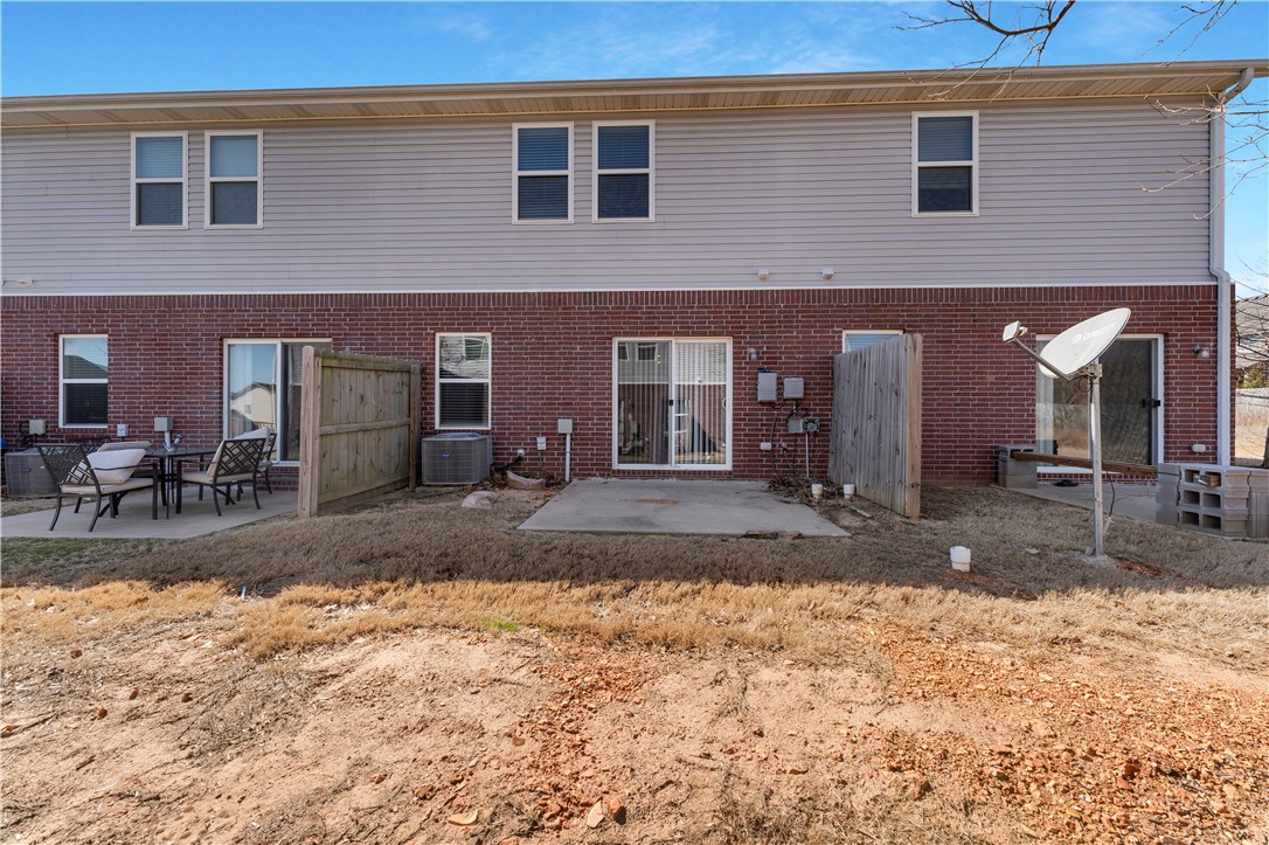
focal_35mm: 14
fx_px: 493
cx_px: 634
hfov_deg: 104.3
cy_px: 422
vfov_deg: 81.2
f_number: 8
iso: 100
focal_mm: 14
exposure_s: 1/400
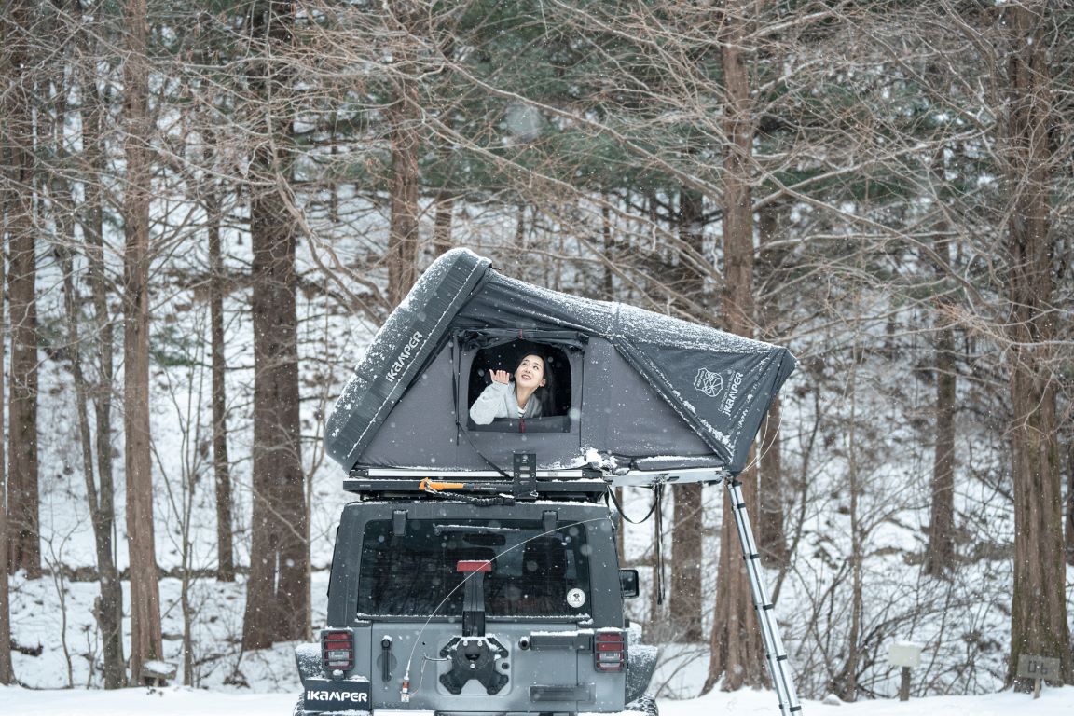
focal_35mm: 72
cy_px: 358
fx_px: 2148
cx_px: 537
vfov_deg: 18.9
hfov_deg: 28.1
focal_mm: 72
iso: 1600
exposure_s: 1/250
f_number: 2.8
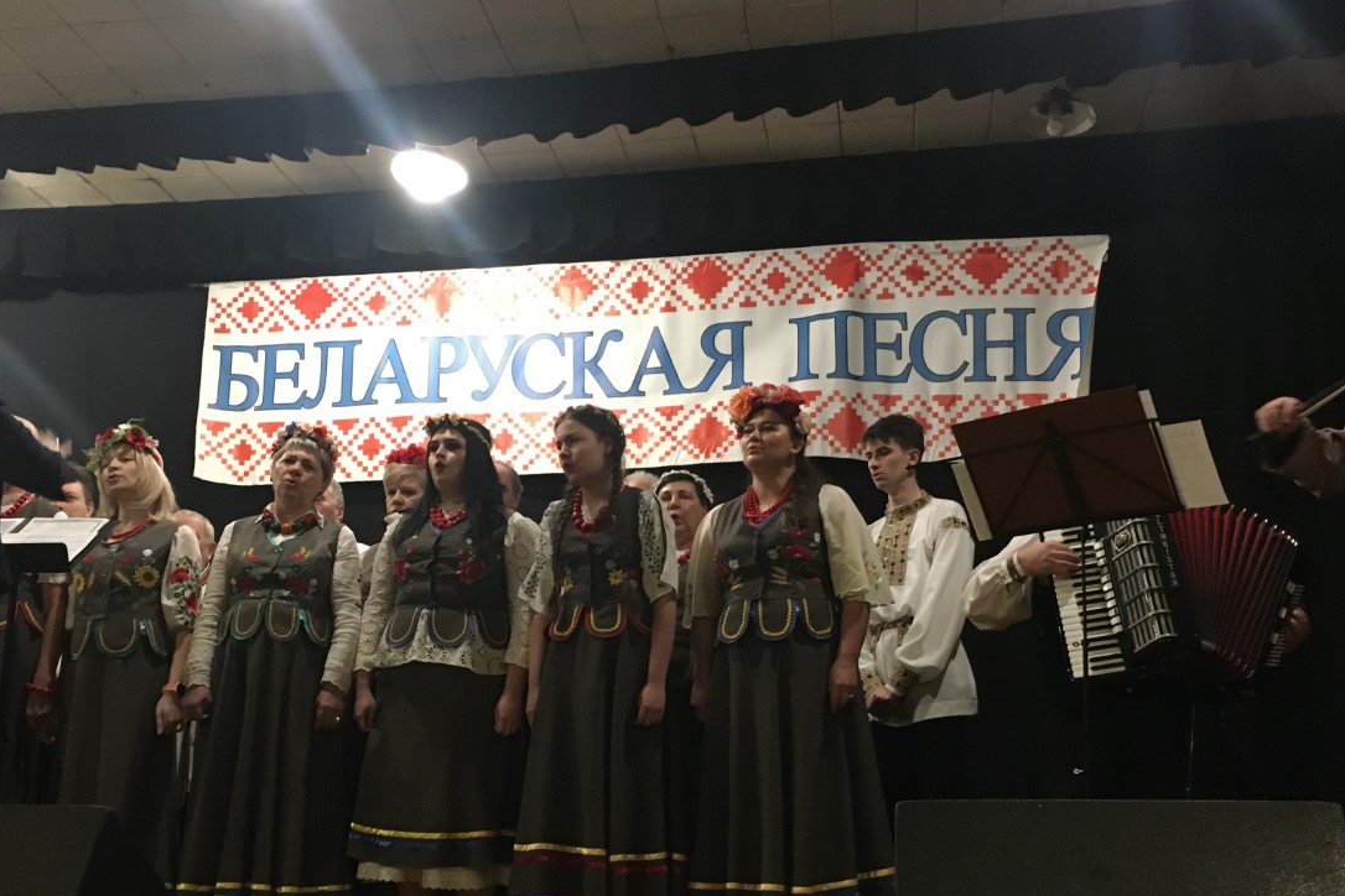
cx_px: 640
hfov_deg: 48.4
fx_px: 1494
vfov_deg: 33.2
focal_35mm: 40
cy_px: 559
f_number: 2.2
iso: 250
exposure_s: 1/17
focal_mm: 4.15
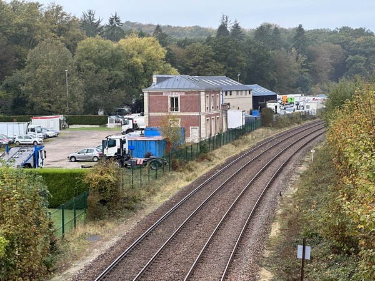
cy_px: 140
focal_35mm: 77
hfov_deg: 25.3
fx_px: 834
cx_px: 188
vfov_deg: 19.1
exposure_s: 1/99
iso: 80
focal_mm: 9
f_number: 2.8
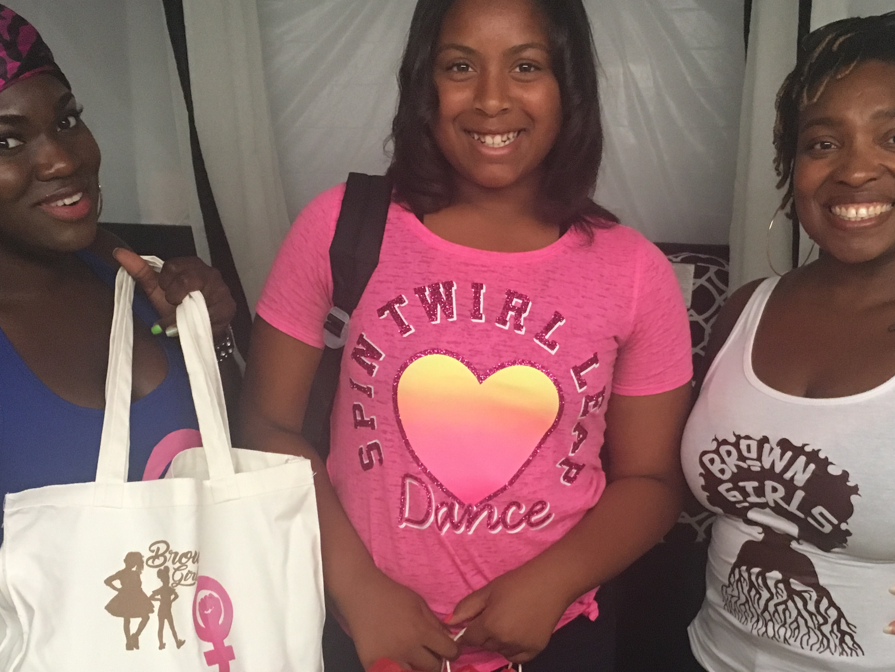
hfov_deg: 42.0
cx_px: 484
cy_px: 462
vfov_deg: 31.9
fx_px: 1164
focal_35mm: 45
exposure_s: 1/30
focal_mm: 4.15
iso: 200
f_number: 2.2
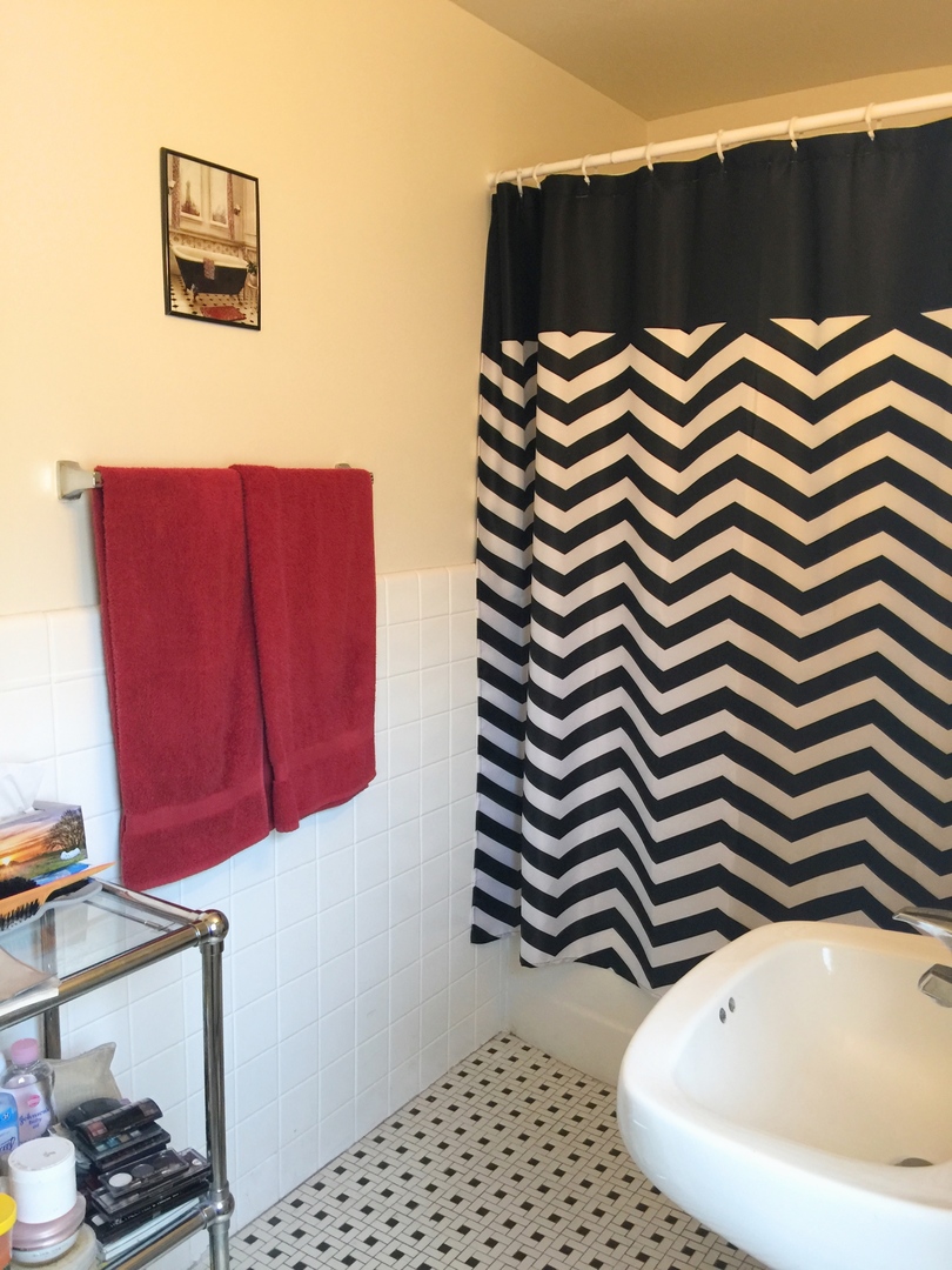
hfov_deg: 48.2
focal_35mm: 29
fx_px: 1063
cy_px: 635
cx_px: 476
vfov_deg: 61.7
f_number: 2.2
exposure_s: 1/15
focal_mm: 4.15
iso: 64
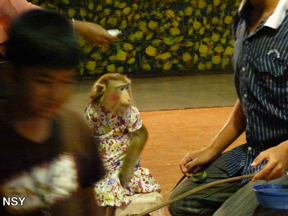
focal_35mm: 155
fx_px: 1290
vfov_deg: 9.6
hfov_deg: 12.7
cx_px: 144
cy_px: 108
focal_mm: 27.7
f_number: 5.3
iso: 1600
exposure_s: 1/20
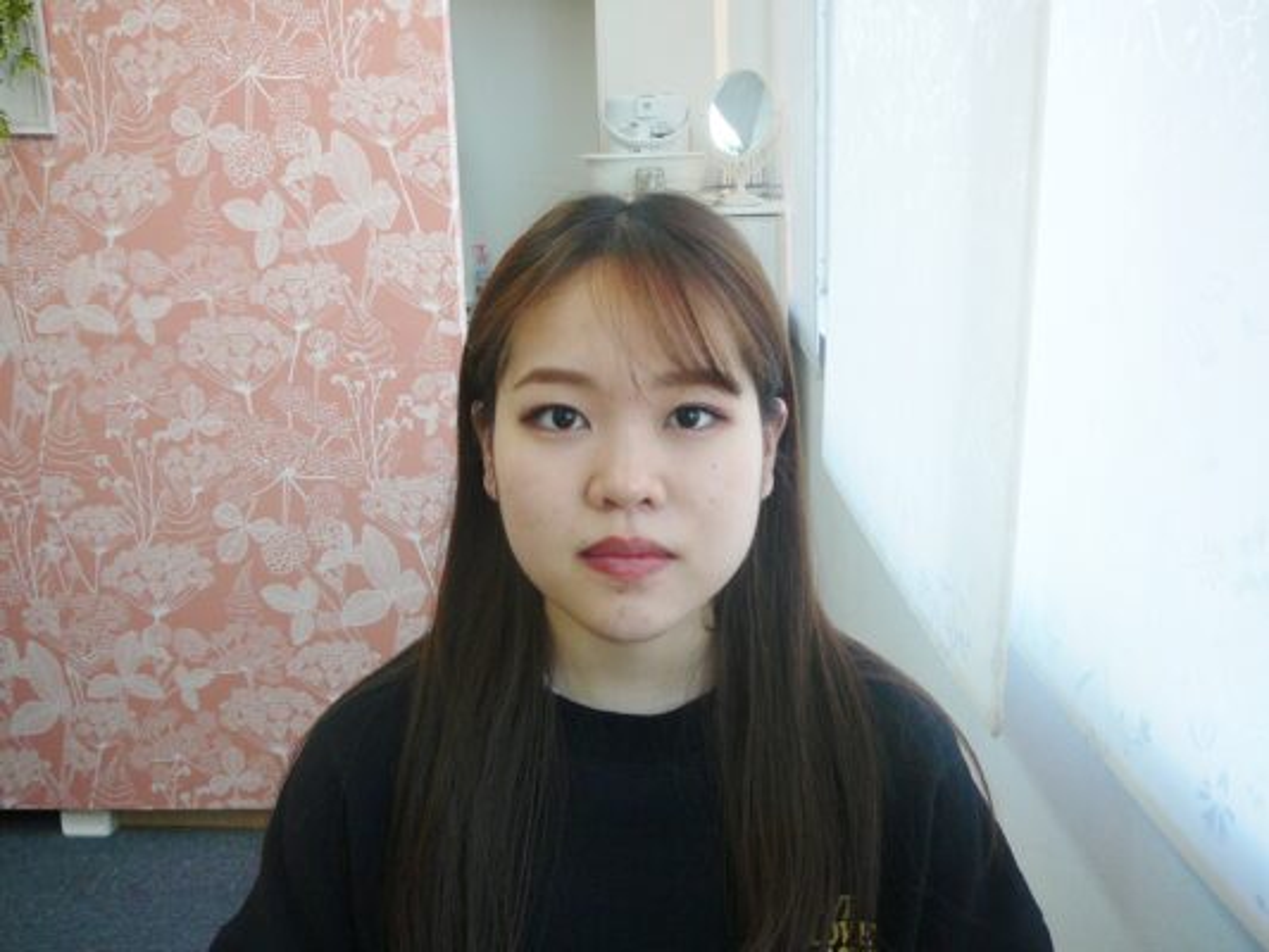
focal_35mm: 35
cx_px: 634
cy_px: 476
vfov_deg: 40.7
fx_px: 1283
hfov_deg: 52.6
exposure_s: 1/40
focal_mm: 5.2
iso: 100
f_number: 2.8
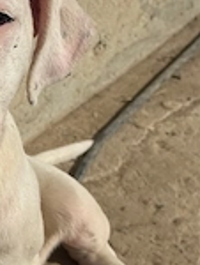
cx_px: -28
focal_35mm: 128
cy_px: 180
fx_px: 983
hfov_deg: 11.4
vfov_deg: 15.3
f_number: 1.78
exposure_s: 1/12500
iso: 64
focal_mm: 6.76
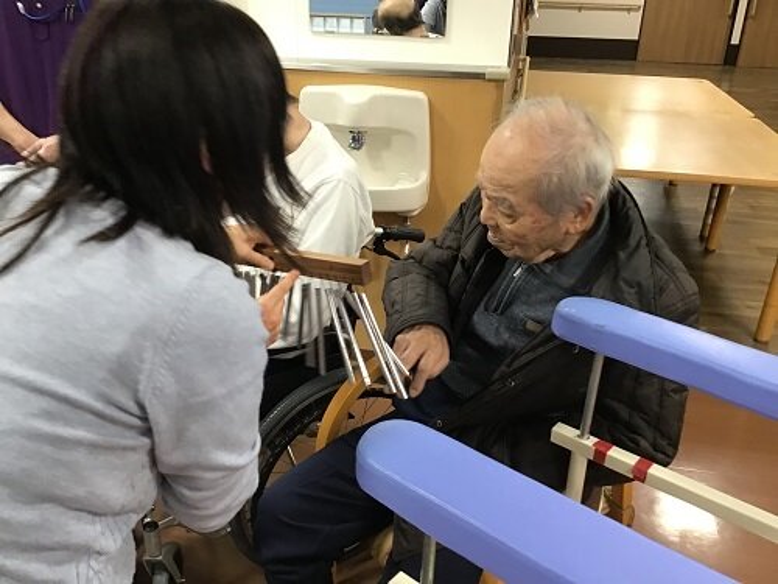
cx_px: 389
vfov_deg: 45.4
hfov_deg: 58.4
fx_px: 697
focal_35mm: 31
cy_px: 292
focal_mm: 3.3
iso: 100
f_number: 2.4
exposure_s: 1/30
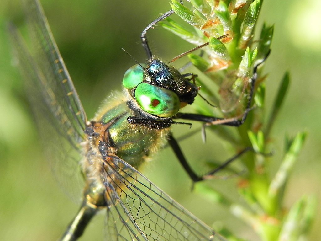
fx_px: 881
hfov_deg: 20.7
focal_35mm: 95
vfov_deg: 15.6
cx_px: 160
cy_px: 120
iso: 160
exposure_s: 1/302
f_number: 4
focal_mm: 16.9
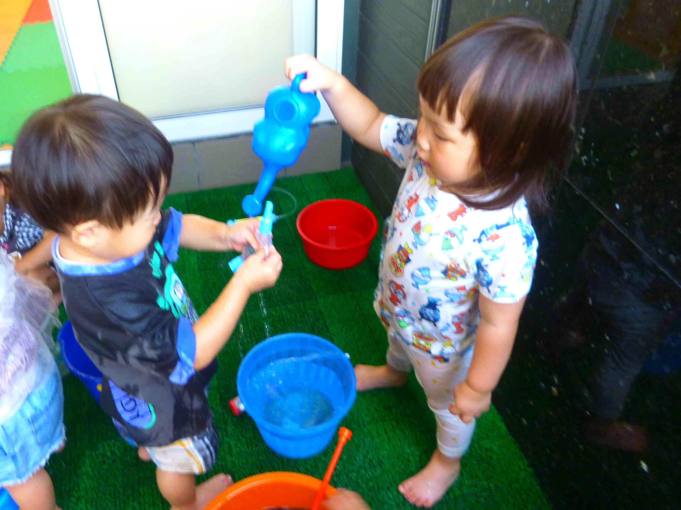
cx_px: 340
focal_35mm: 24
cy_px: 255
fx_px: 472
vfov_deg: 56.8
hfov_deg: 71.6
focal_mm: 4.3
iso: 400
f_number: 2.5
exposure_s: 1/60
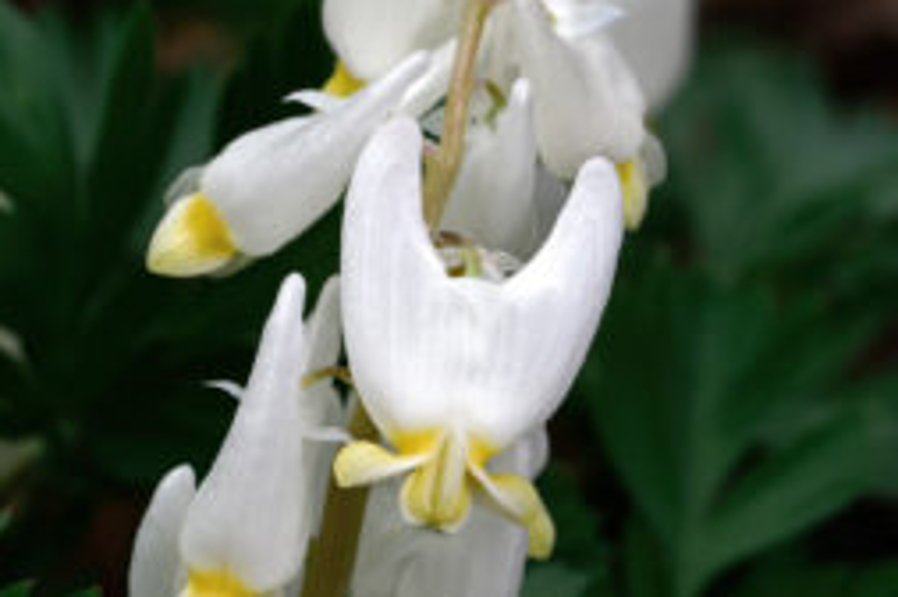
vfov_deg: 6.0
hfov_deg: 9.1
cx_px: 460
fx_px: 5655
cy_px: 439
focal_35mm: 227
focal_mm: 90
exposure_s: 1/320
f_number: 16
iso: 400
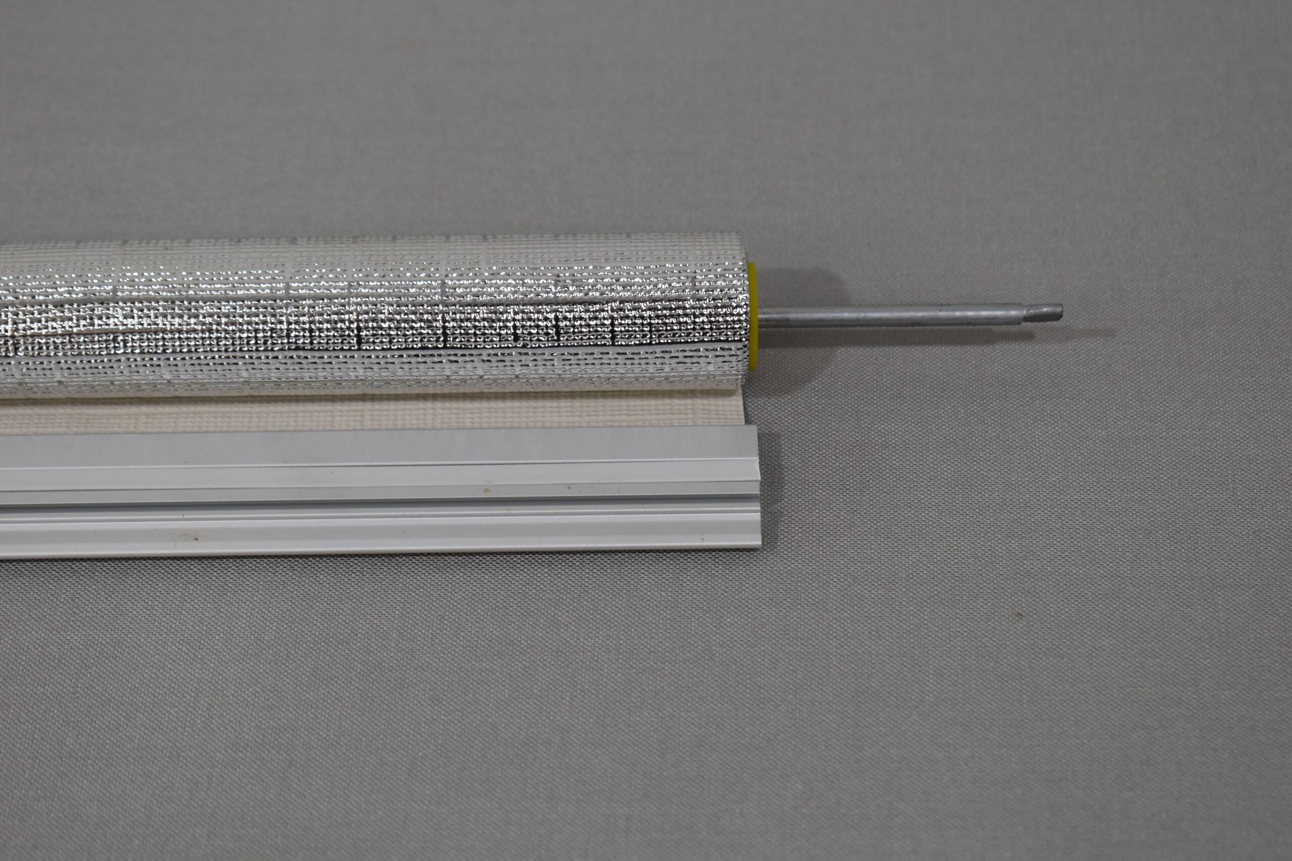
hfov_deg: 24.6
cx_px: 646
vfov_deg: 16.6
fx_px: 2961
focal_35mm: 82
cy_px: 430
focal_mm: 55
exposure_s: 1/125
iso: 320
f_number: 5.6
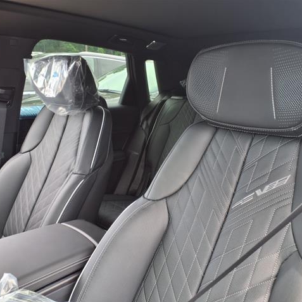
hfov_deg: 51.1
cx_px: 142
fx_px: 316
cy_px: 151
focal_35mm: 32
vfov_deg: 51.1
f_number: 1.9
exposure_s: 1/60.2
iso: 40
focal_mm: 3.58
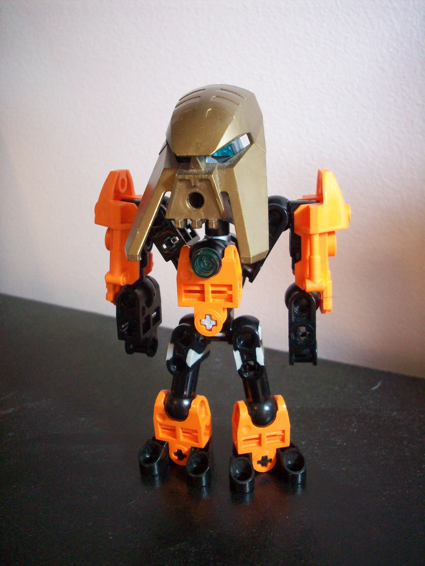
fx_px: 606
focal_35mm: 37
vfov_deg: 50.1
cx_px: 212
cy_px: 283
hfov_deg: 38.7
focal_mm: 6.2
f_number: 2.8
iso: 160
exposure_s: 1/16.2
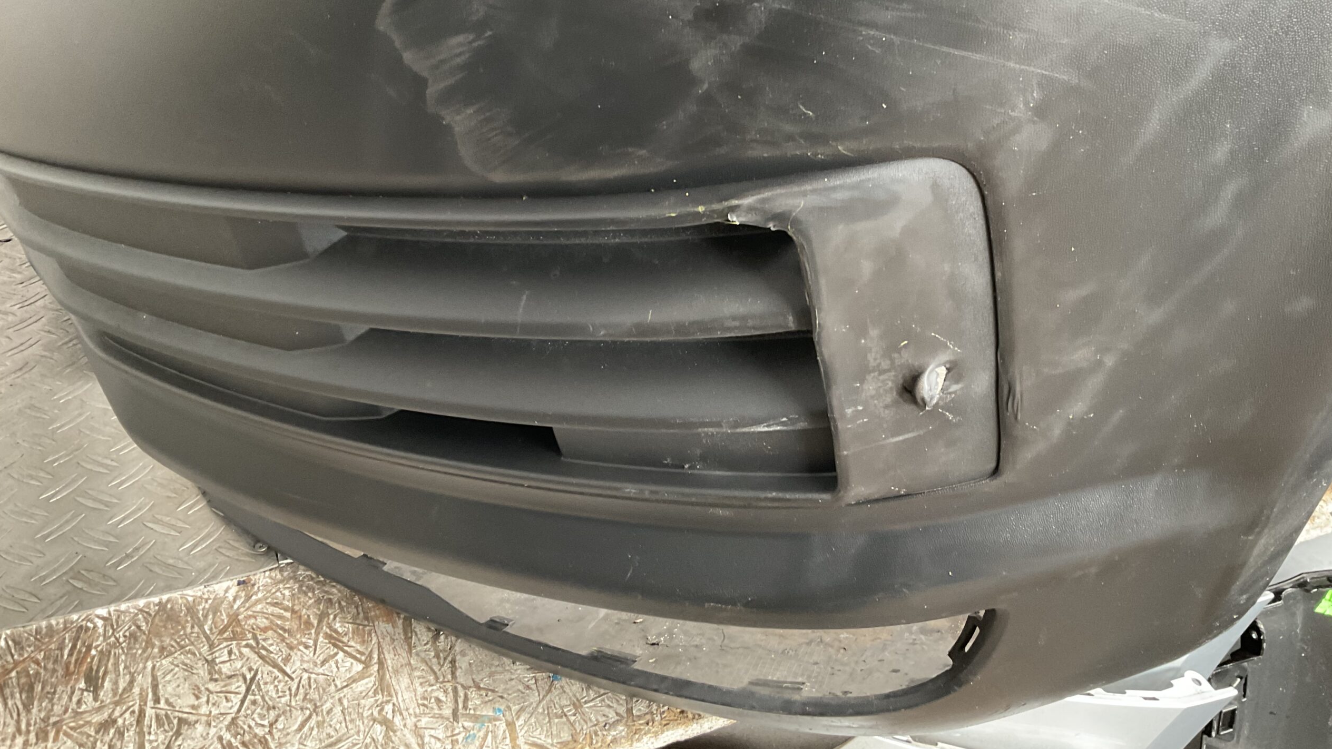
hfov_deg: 61.0
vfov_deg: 36.5
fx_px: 1130
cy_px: 287
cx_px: 671
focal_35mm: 32
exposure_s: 1/50
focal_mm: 3
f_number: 1.8
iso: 250
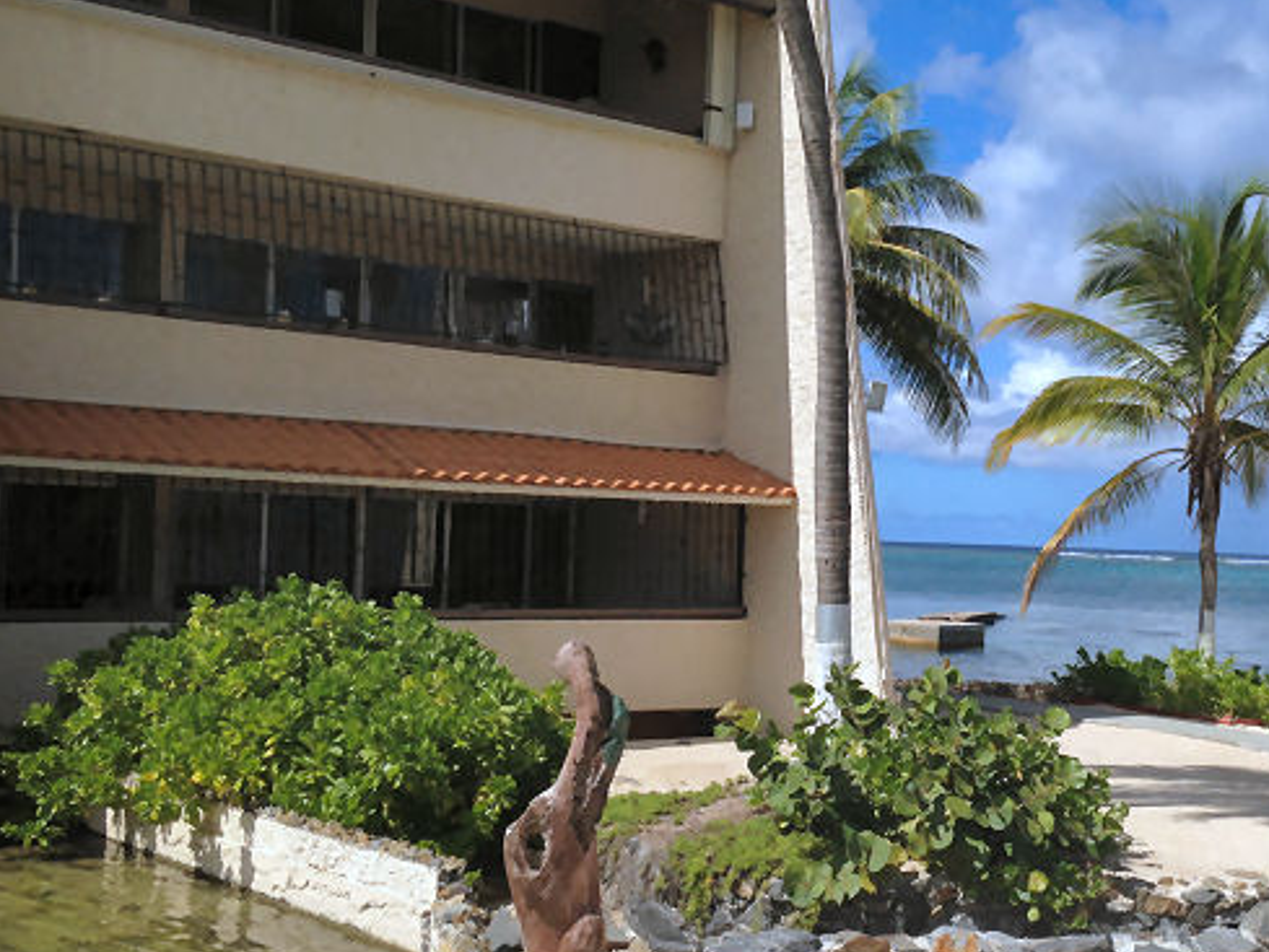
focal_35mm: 54
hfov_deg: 35.3
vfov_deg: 27.0
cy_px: 540
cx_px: 825
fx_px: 1980
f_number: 2.4
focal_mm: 4.12
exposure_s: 1/2710
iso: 50
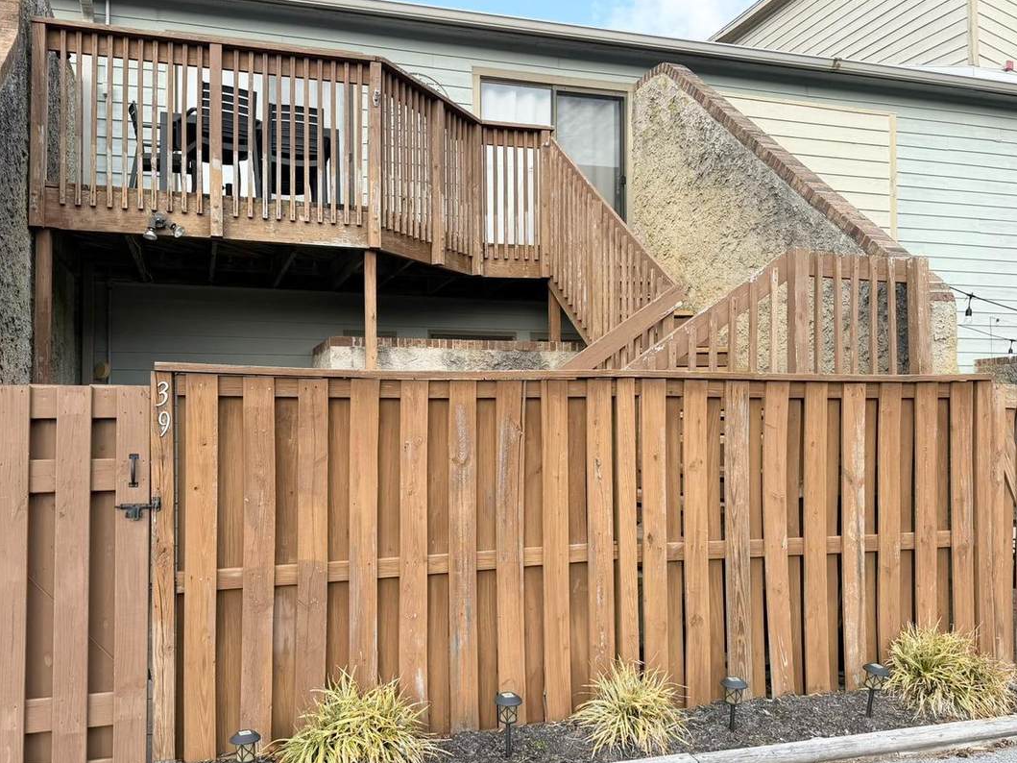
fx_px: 852
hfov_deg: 61.5
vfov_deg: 48.2
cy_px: 398
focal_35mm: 29
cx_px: 458
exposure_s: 1/1314
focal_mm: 6.76
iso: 80
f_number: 1.78
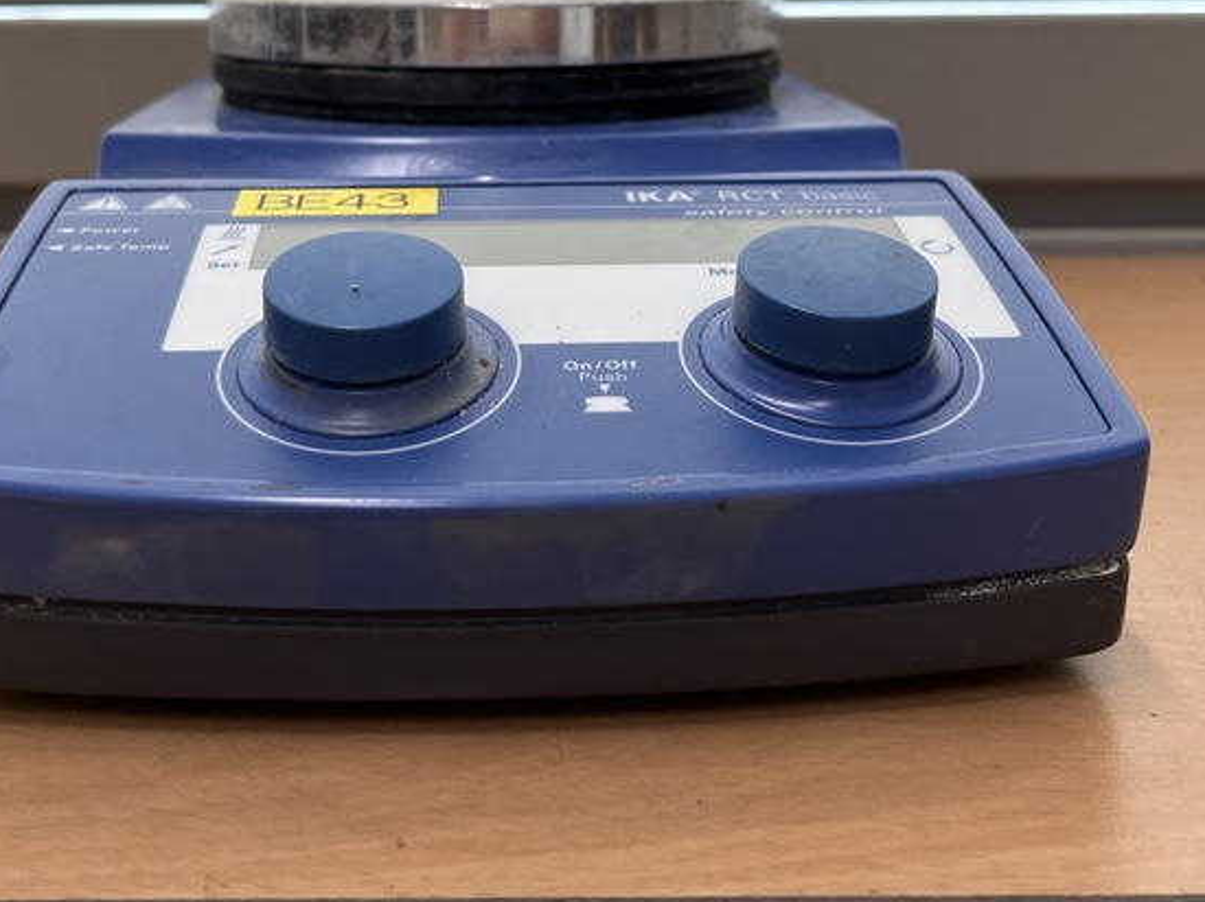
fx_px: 1218
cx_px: 508
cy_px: 371
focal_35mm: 35
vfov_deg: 40.5
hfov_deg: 52.4
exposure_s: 1/120
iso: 50
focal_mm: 5.1
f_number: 1.6
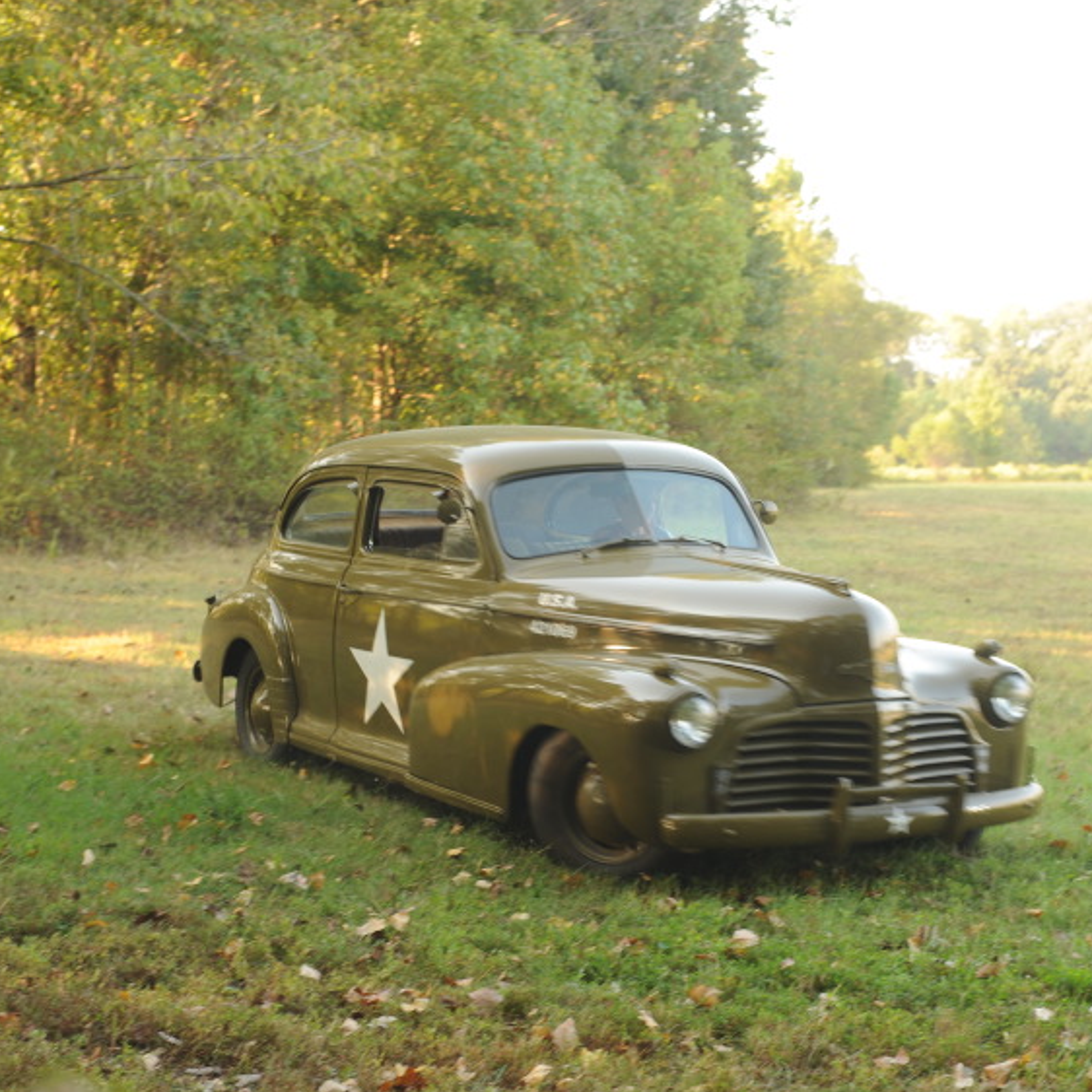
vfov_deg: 26.5
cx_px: 540
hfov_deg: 26.5
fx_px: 2320
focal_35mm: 65
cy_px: 554
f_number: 5
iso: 200
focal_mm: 50
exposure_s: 1/80
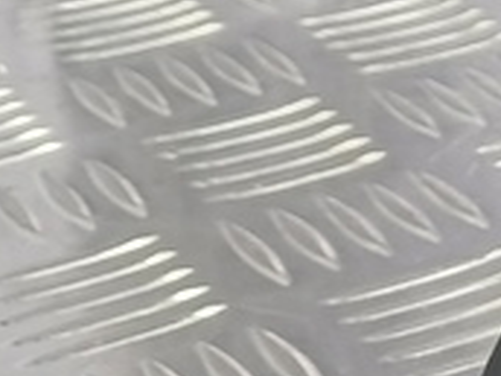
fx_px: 1983
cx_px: 1436
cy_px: 137
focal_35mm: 137
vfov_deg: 10.8
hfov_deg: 10.7
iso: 158
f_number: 1.6
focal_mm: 4.11
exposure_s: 1/50
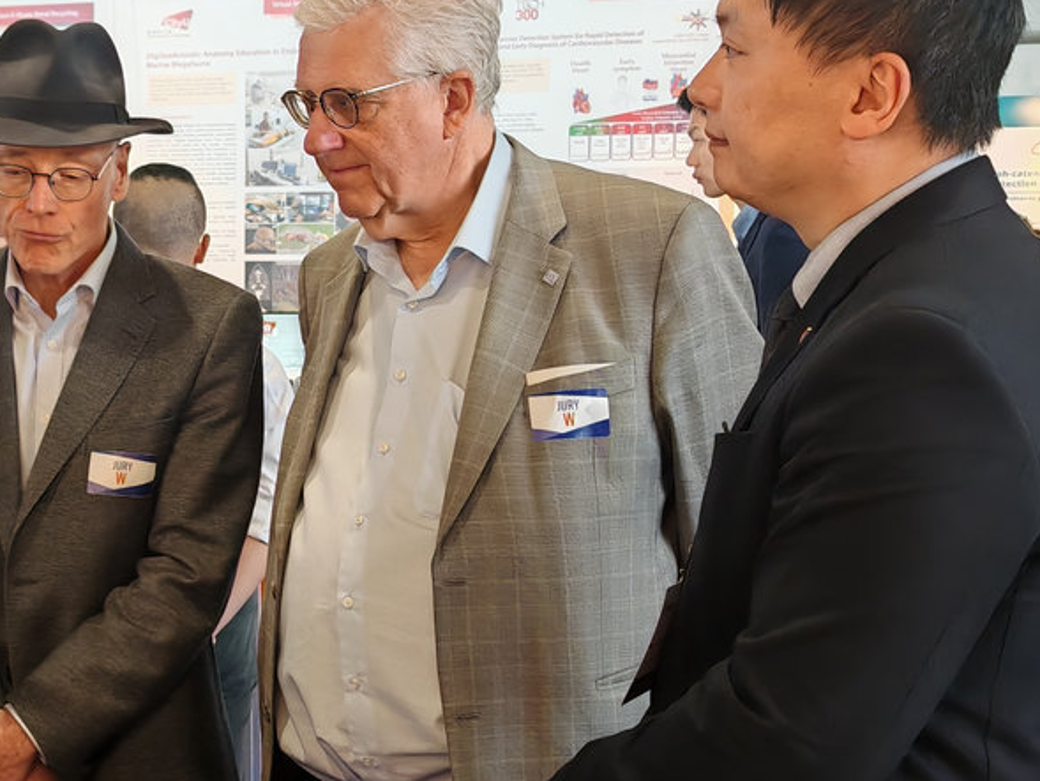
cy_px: 396
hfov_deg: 28.3
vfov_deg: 22.3
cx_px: 115
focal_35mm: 66
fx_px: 1983
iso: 320
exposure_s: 1/100
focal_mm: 6.83
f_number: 2
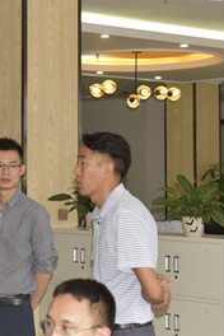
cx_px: -89
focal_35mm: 109
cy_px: 130
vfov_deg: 18.7
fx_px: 1017
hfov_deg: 12.1
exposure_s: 1/60
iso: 640
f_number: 4.5
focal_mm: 48
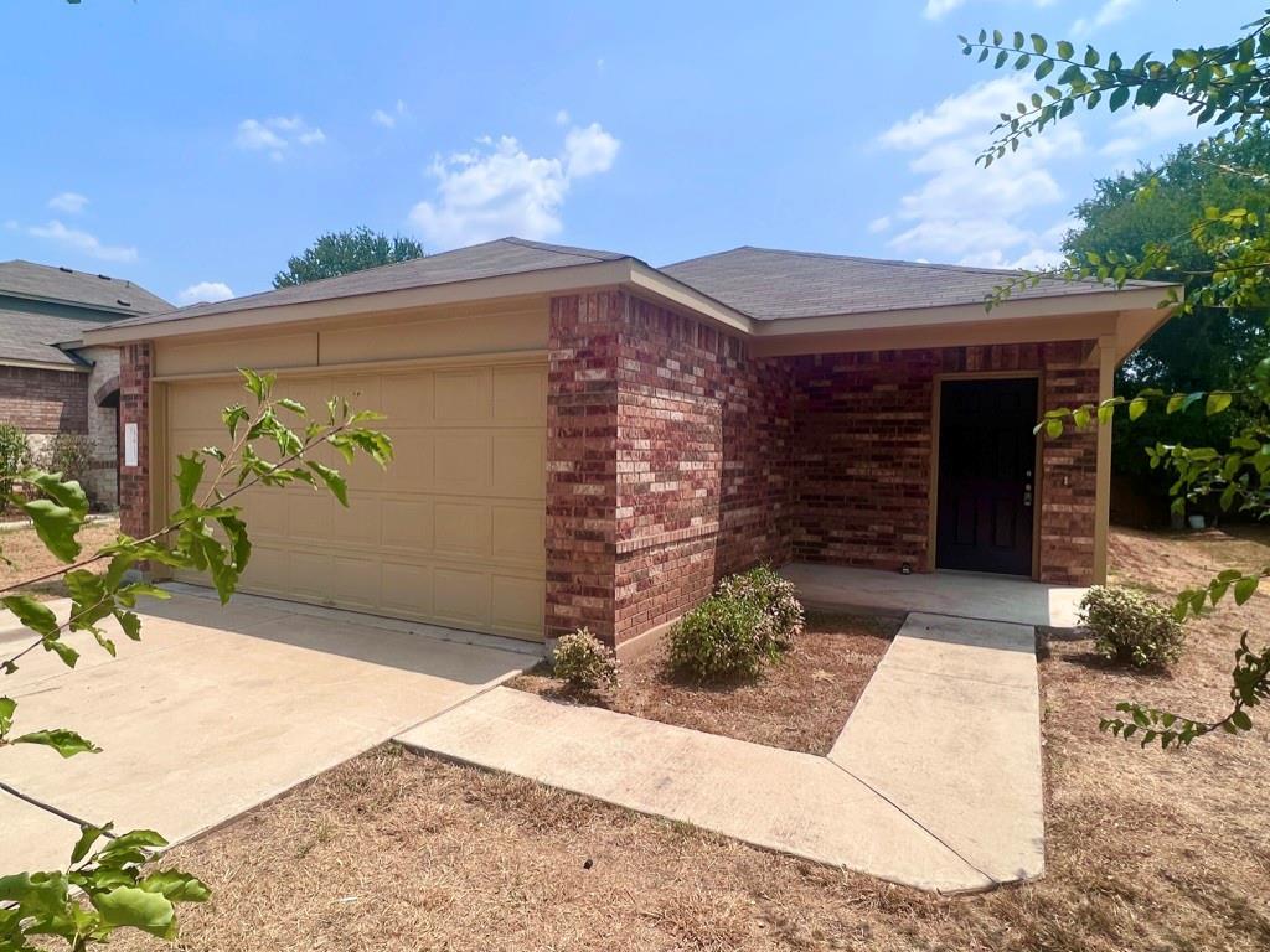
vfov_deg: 89.9
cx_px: 635
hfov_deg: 106.2
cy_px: 476
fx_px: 477
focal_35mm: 13
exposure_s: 1/1575
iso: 32
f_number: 1.8
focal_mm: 1.57
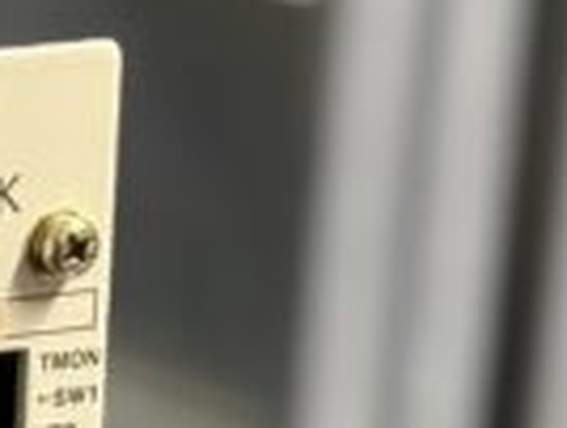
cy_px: 1195
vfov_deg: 5.2
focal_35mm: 275
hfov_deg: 6.8
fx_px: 4513
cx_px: -867
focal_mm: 6.76
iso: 320
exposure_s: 1/33
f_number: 1.78
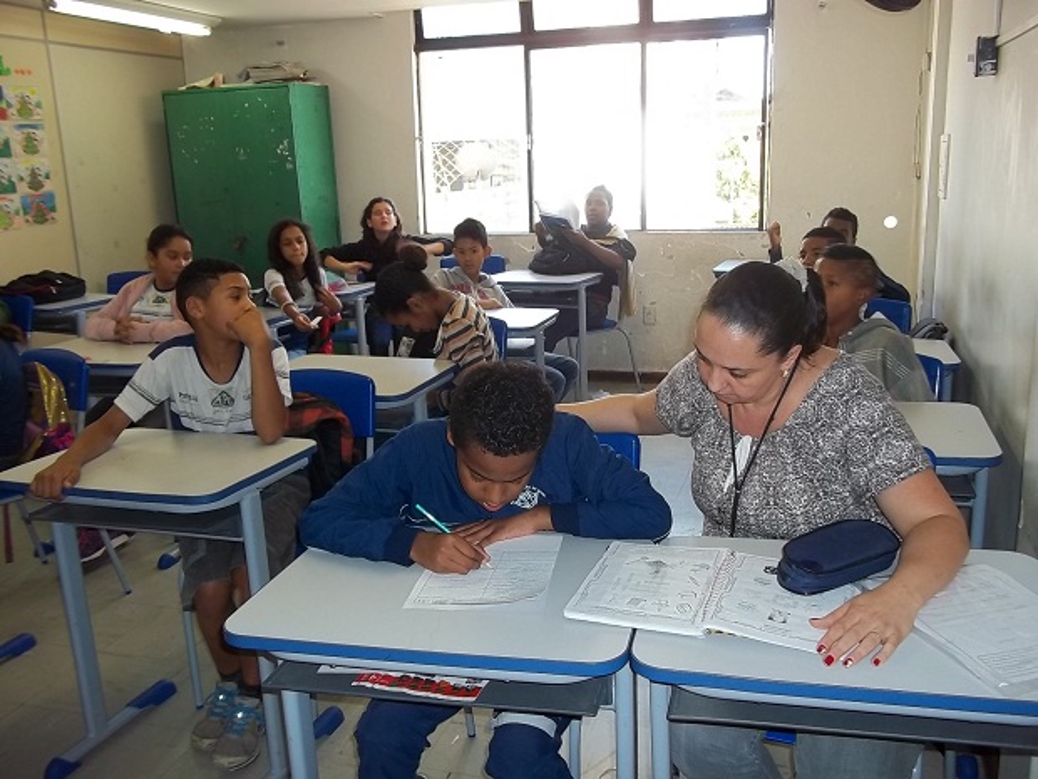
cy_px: 390
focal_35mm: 32
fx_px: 960
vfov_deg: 44.2
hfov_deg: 56.8
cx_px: 519
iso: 80
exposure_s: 1/30
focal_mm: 5.7
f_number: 2.9
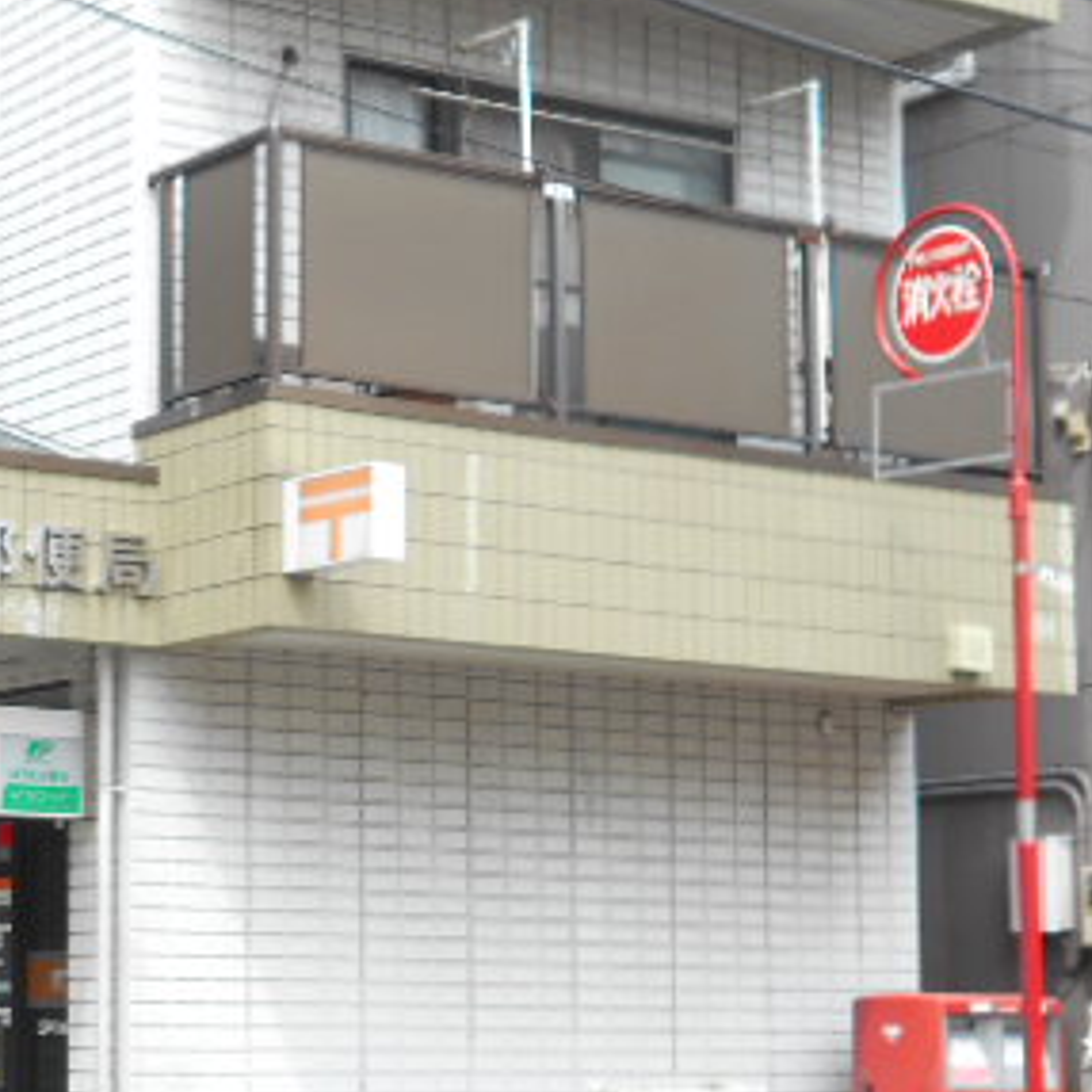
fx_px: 3105
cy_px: 703
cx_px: -84
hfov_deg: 19.2
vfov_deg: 19.9
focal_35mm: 87
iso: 80
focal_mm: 7.7
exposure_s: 1/160
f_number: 4.2
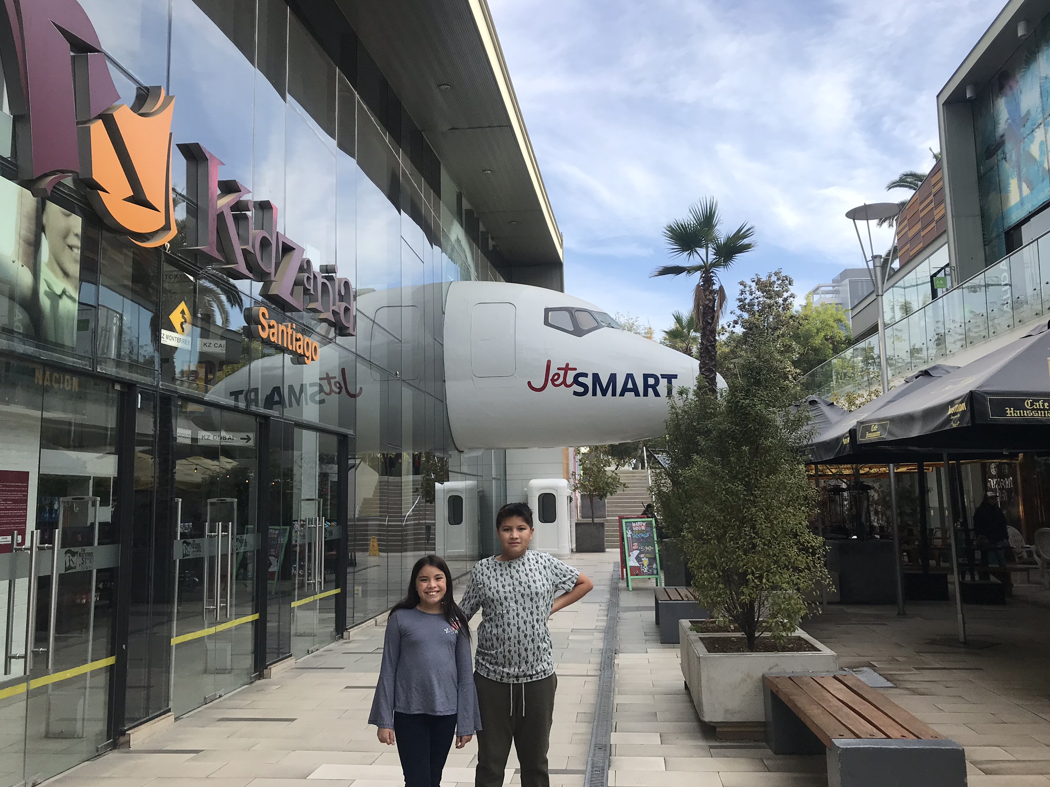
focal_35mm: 29
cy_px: 394
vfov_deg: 48.2
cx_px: 526
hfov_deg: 61.7
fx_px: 880
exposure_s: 1/1100
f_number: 1.8
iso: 20
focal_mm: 3.99
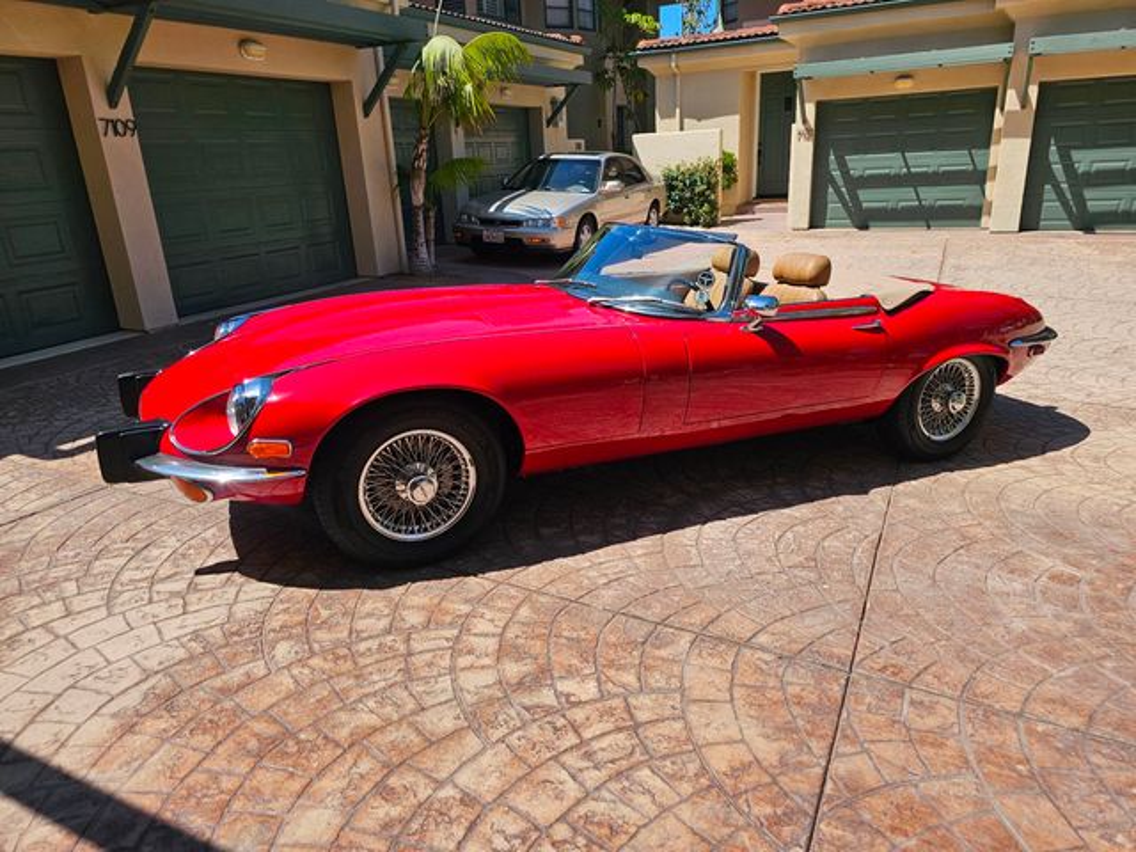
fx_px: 755
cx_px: 568
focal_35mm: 23
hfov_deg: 73.9
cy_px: 426
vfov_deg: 58.9
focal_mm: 6.3
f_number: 1.7
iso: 10
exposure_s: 1/711
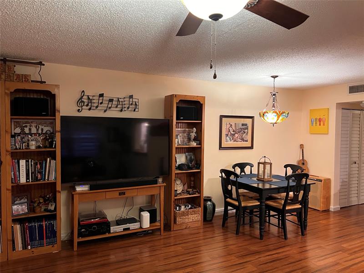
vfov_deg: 53.1
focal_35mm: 26
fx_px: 273
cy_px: 136
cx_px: 182
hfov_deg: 67.3
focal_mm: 5.7
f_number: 1.5
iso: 400
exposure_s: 1/60
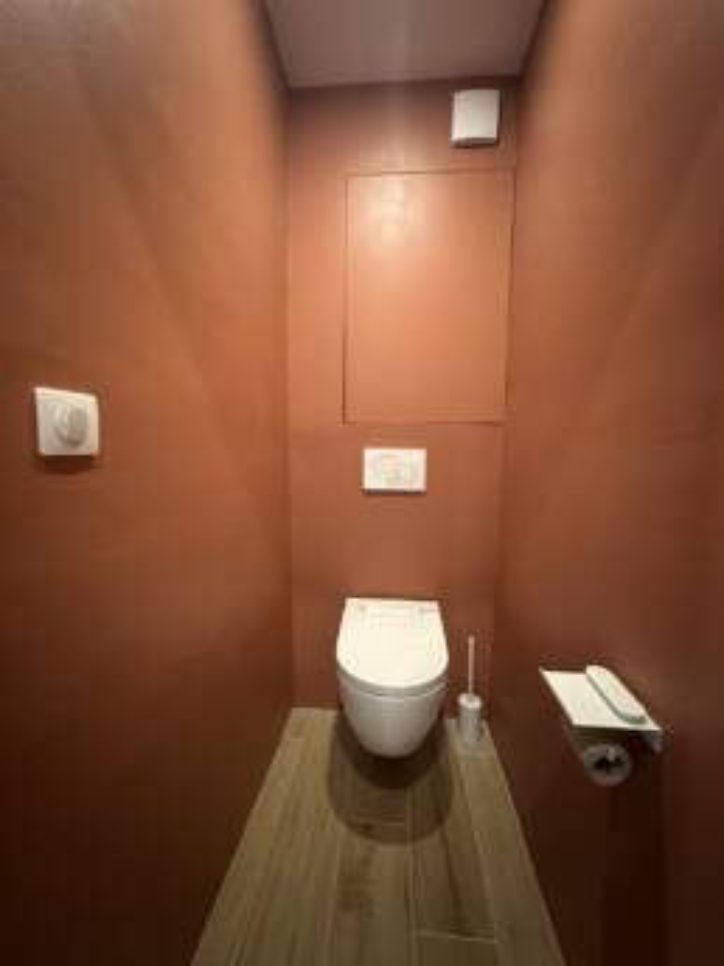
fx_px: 390
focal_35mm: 14
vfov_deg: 102.1
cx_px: 362
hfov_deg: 85.7
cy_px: 483
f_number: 2.2
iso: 800
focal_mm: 2.22
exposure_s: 1/34
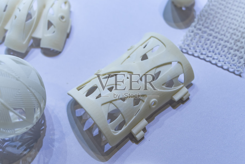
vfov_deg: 30.5
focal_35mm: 44
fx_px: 299
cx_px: 127
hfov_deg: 44.5
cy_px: 87
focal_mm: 35
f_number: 4
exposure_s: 1/160
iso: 200
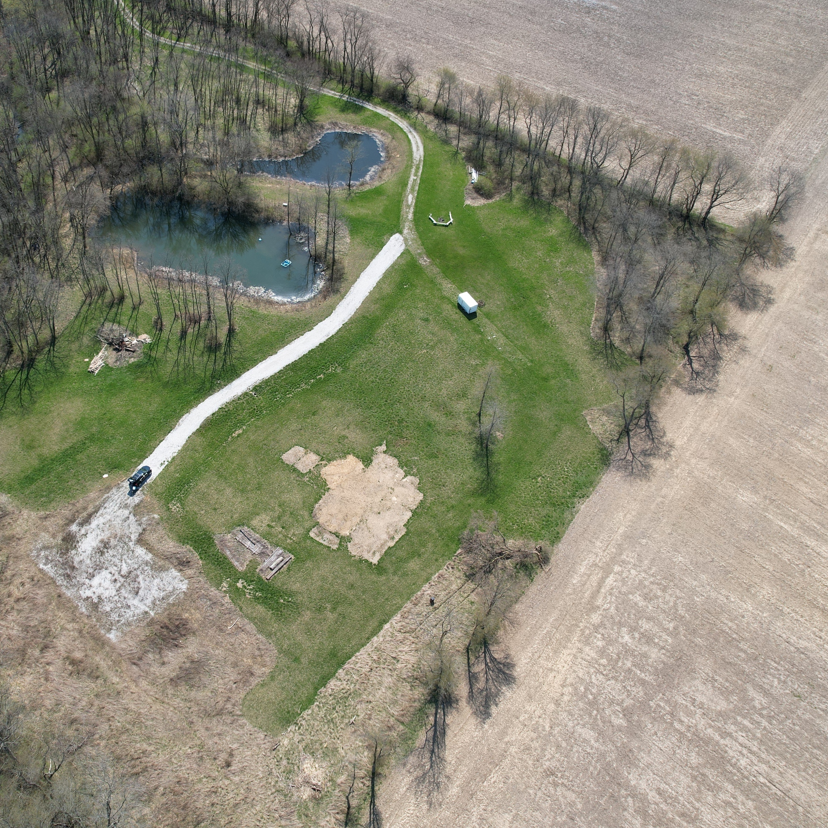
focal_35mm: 29
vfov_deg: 55.6
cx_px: 306
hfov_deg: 54.9
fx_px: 785
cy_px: 402
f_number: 2.8
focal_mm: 8.38
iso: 110
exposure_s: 1/1250
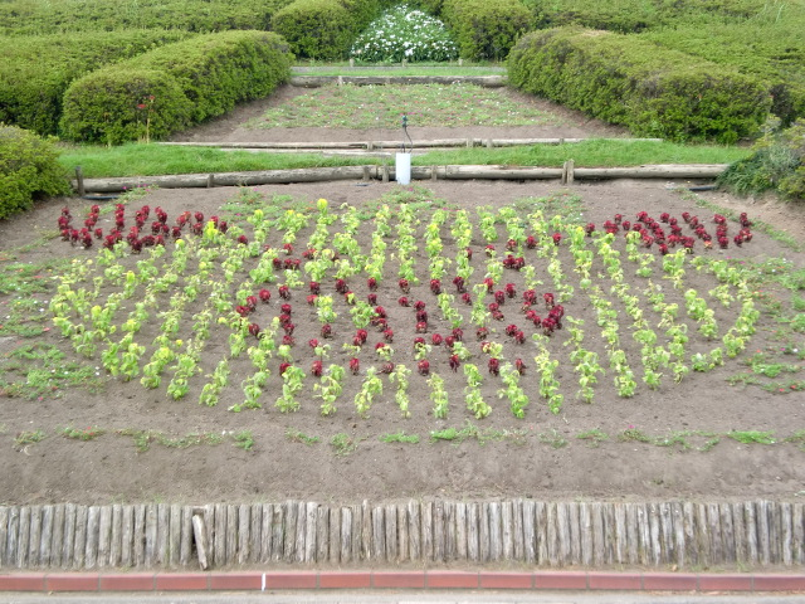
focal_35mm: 71
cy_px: 302
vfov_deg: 20.7
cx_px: 402
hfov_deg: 27.4
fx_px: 1651
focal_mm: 12.47
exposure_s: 1/100
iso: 64
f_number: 4.5
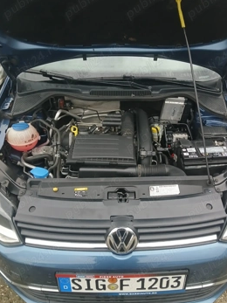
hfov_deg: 46.7
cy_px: 145
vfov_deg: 60.0
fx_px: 262
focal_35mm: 30
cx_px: 123
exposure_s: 1/50
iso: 200
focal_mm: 3.98
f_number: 1.8
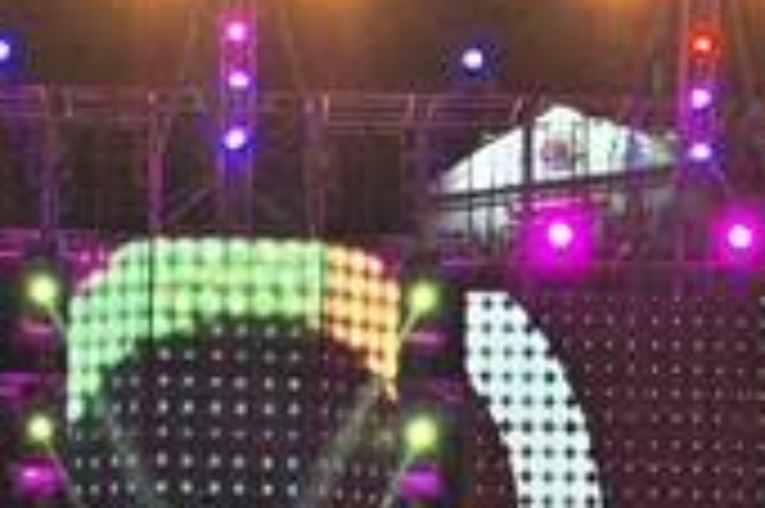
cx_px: 266
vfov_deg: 6.7
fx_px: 4310
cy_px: 683
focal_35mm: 203
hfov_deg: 10.1
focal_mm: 42
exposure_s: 1/40
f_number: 4.2
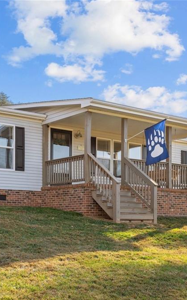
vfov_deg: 37.5
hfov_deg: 23.7
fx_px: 441
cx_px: 43
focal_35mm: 54
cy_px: 151
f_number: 8
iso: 250
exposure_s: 1/200
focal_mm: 35
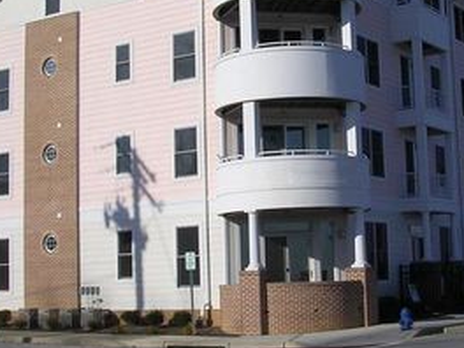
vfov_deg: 20.4
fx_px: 965
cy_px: 108
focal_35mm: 72
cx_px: 304
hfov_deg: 26.9
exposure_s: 1/627
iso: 100
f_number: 5.6
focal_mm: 5.8
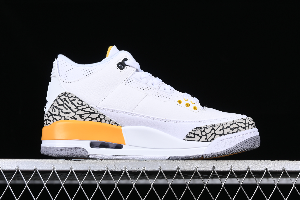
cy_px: 100
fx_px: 625
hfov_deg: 27.0
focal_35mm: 75
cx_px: 150
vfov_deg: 18.2
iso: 160
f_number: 8
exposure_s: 1/125
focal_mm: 50
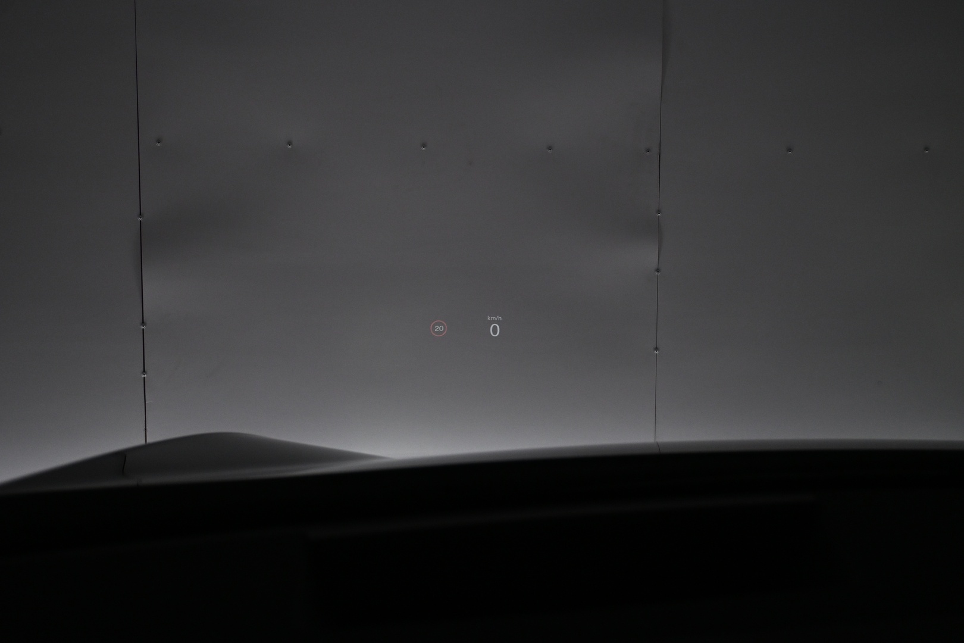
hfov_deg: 52.2
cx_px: 482
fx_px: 984
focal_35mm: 37
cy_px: 322
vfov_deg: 36.2
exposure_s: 1/500
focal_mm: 24.5
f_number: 4.2
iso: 800
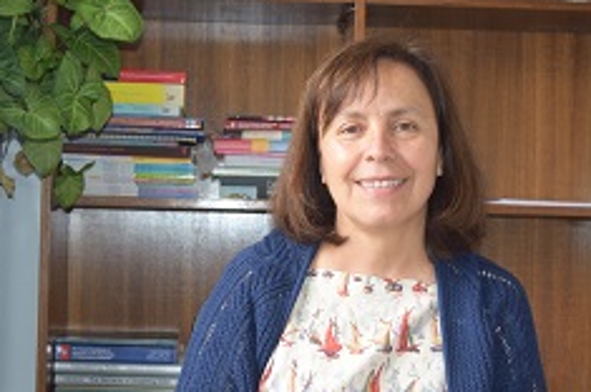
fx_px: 1246
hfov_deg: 26.7
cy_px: 222
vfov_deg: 17.9
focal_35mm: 76
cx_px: 268
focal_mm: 28
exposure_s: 1/100
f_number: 5
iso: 800
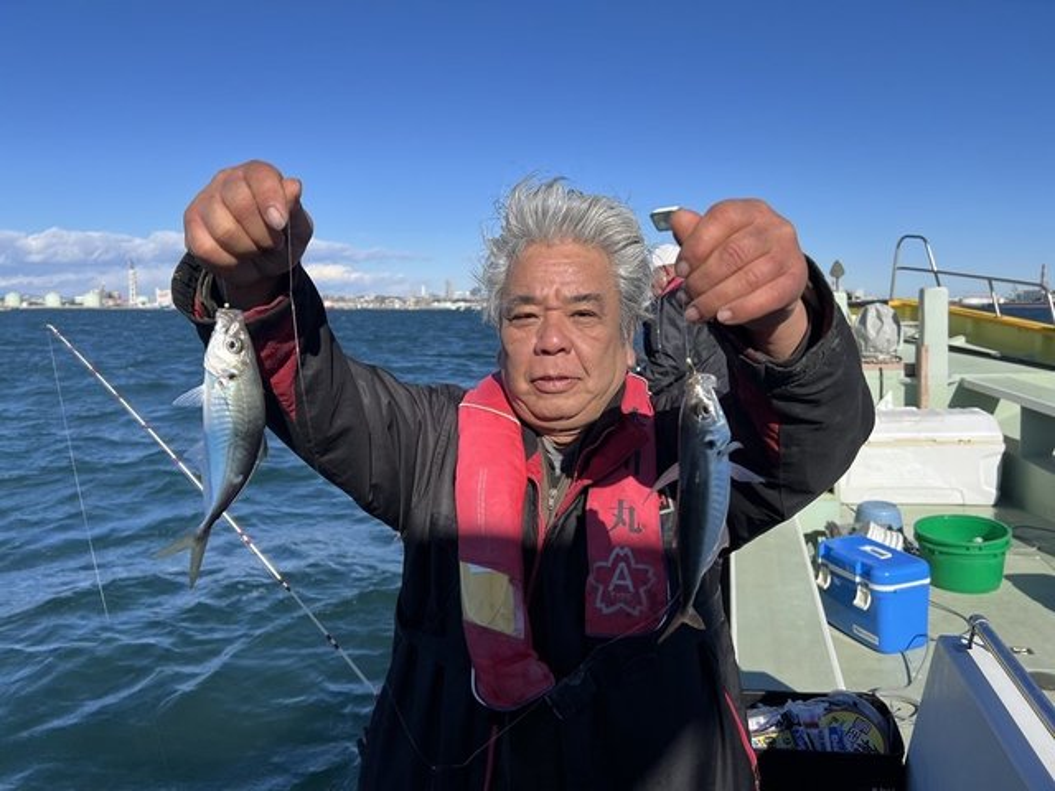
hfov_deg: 67.3
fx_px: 792
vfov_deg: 53.1
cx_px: 528
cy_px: 396
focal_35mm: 26
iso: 50
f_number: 1.5
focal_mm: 5.7
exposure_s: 1/4444
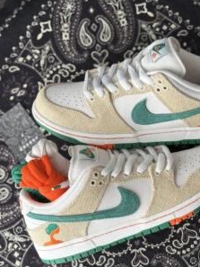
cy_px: 147
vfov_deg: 27.7
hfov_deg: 21.0
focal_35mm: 70
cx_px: 124
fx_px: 539
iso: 25
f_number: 1.6
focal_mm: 5.96
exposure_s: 1/122
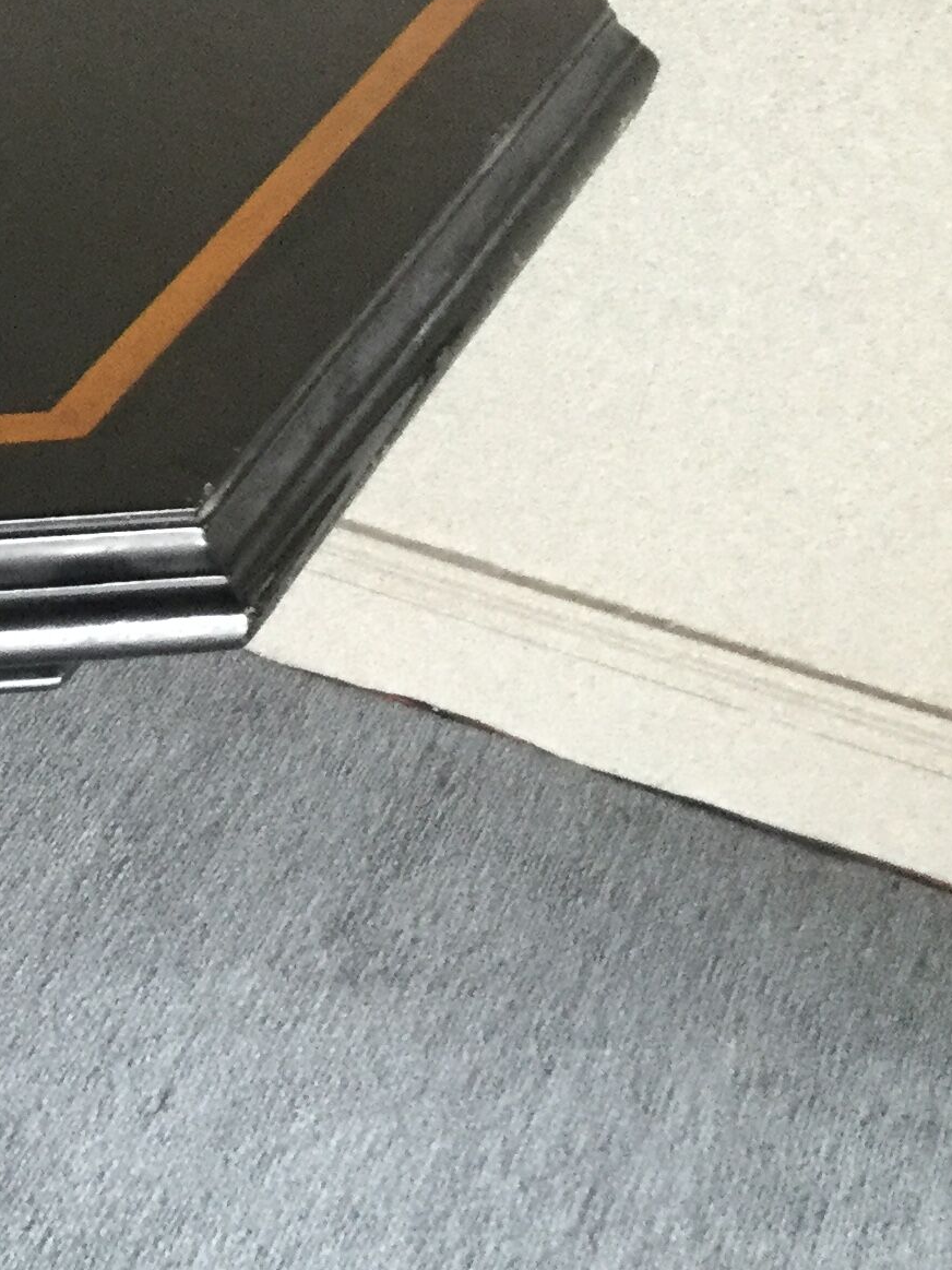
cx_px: -824
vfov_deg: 22.2
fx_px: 3191
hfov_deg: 14.6
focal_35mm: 87
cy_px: 248
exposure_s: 1/33
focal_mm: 3.3
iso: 200
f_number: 2.4
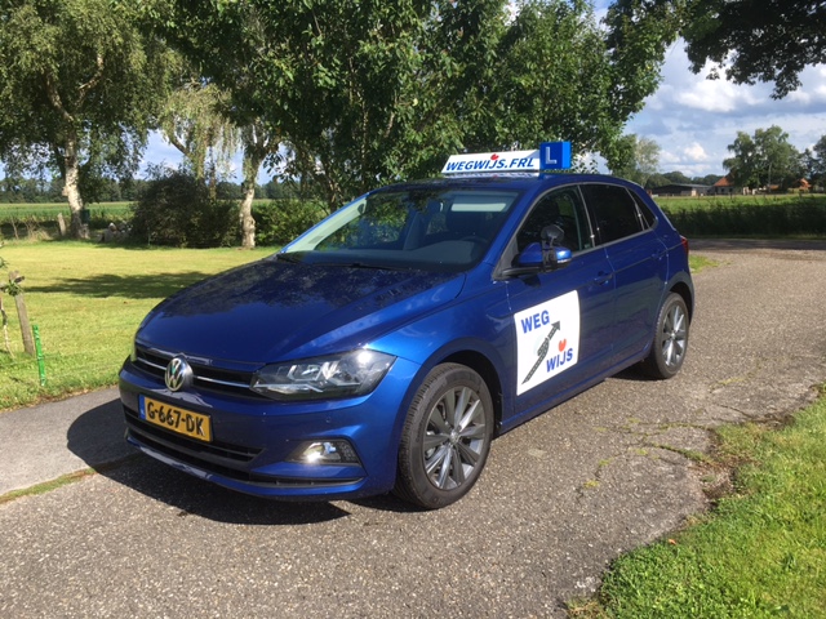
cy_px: 310
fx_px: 692
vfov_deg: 48.2
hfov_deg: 61.7
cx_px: 413
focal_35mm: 29
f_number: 2.2
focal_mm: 4.15
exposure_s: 1/938
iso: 25
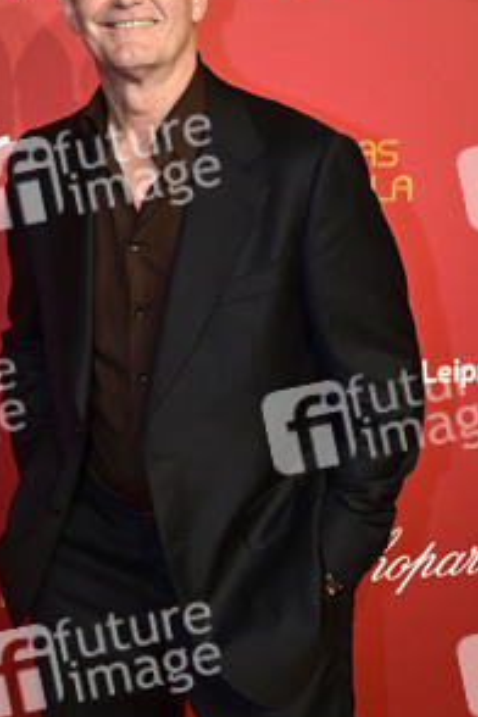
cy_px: 295
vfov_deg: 31.4
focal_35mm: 64
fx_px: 1275
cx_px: 166
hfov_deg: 21.2
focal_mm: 47
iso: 1600
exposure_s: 1/160
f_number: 7.1
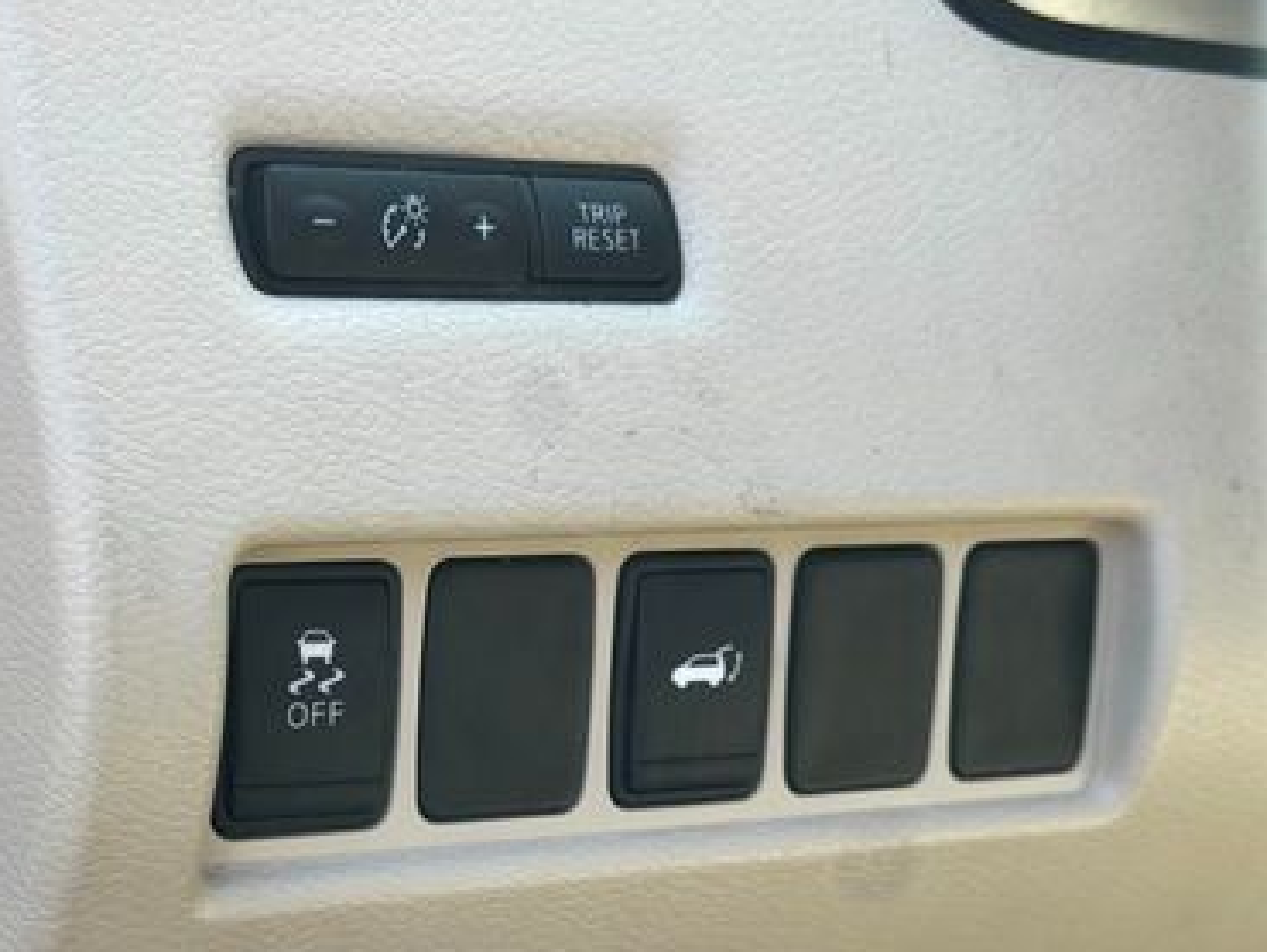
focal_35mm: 83
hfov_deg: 23.5
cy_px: 788
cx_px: 510
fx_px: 3040
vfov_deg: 17.6
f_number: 1.78
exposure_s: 1/454
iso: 64
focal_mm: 6.76
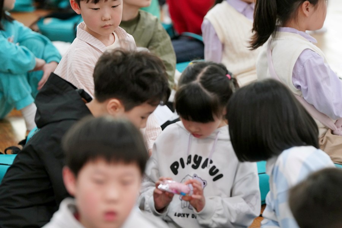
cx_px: 171
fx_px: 1900
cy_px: 114
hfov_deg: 10.3
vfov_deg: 6.9
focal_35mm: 200
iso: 3200
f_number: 4
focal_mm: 200
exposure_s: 1/250
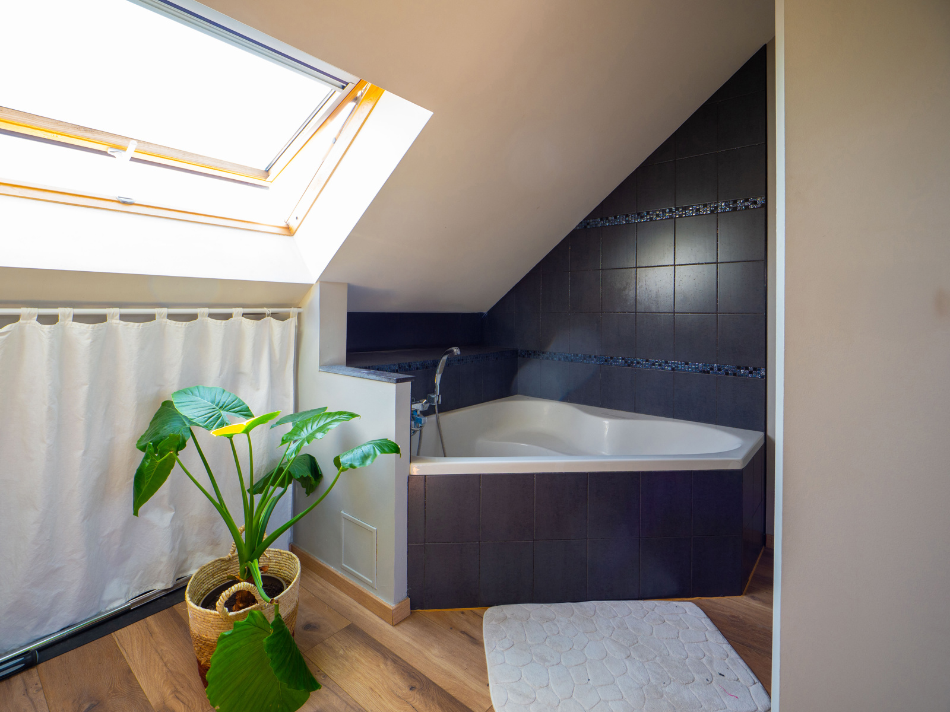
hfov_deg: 94.5
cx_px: 475
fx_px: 439
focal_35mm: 16
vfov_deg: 78.1
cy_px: 356
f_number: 4.5
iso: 100
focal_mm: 8
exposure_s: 1/15
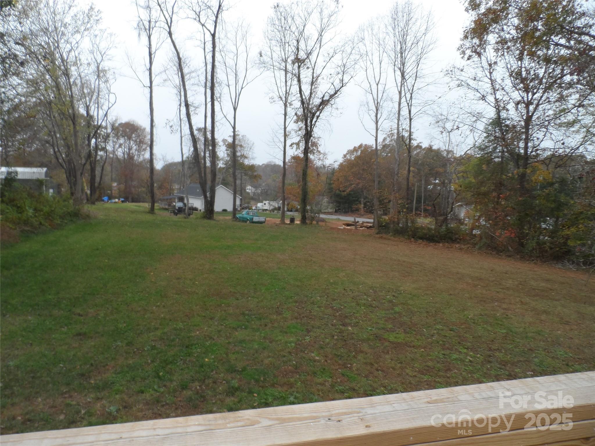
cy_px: 223
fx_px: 413
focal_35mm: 24
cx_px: 298
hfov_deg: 71.6
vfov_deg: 56.8
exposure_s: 1/180
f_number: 3.2
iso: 80
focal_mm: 4
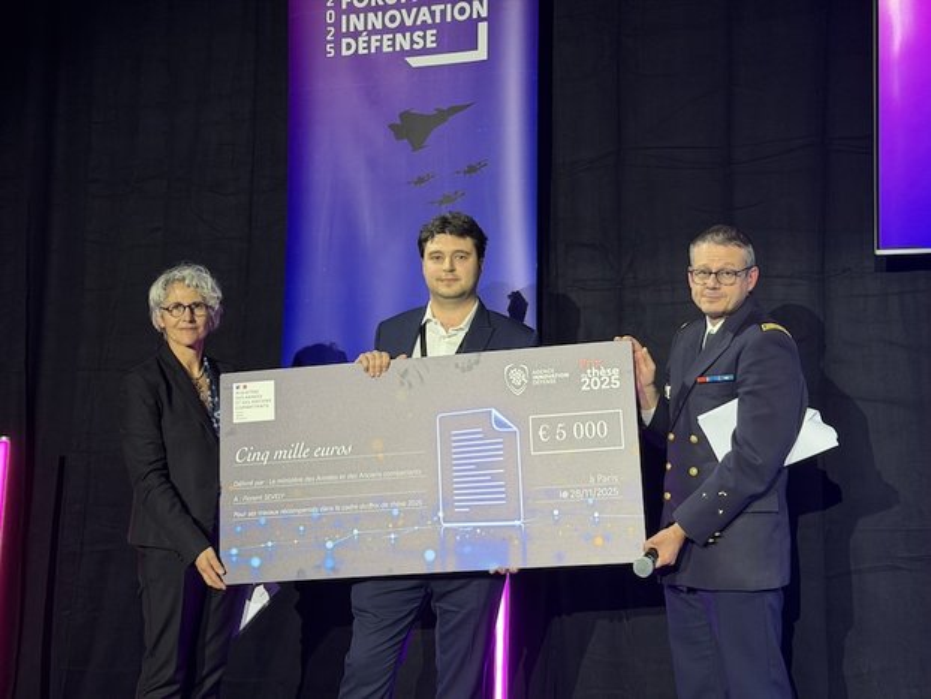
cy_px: 350
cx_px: 466
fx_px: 1291
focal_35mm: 48
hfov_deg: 39.6
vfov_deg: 30.3
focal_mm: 6.76
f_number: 1.78
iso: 250
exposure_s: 1/60
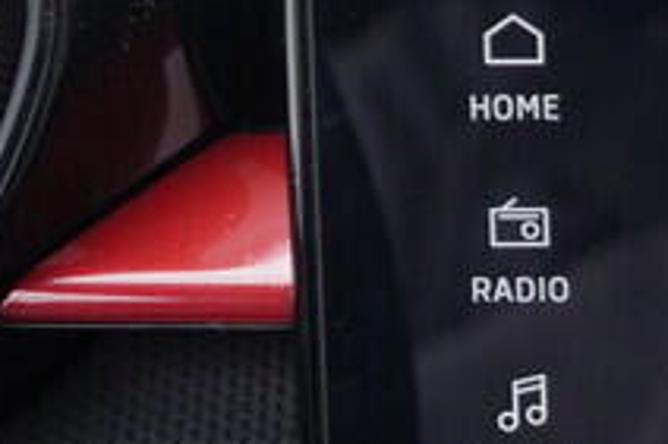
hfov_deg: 10.6
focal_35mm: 174
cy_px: 282
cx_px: 1440
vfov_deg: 7.9
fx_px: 3226
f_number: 2.8
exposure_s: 1/40
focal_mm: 24
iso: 250
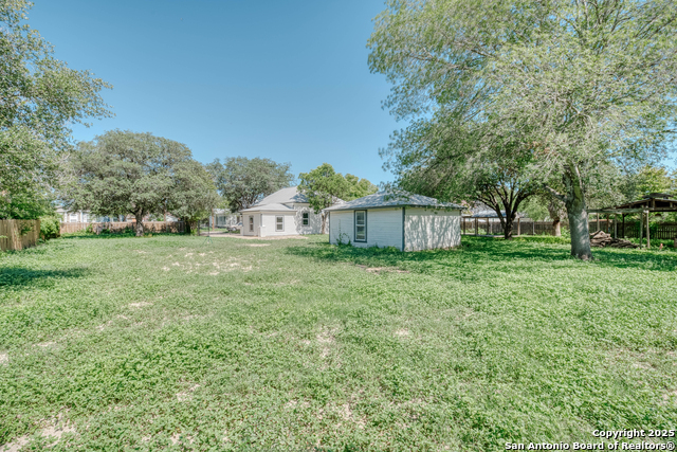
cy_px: 226
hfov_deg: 100.4
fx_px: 282
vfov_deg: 77.4
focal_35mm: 15
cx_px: 338
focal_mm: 15
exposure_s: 1/200
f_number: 9
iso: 100
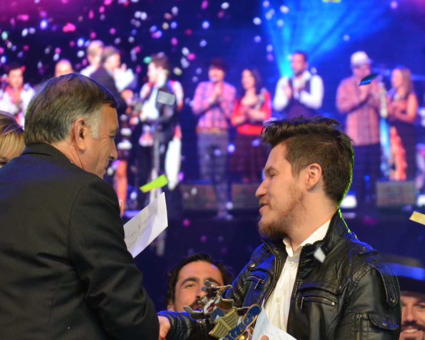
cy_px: 240
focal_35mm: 267
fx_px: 3357
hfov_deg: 7.2
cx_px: 172
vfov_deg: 5.8
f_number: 4.5
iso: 1000
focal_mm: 105
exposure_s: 1/200
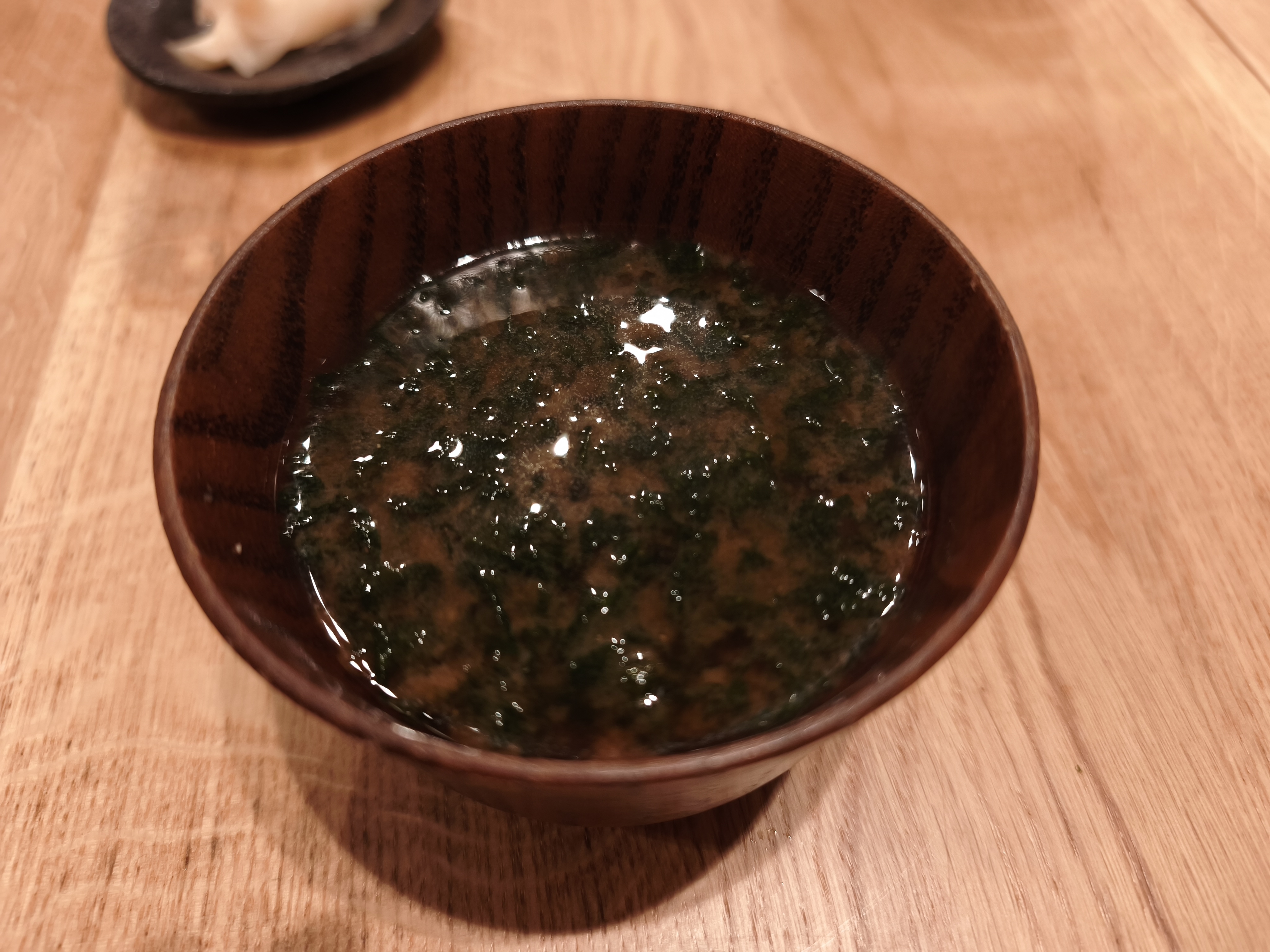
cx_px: 635
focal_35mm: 23
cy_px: 476
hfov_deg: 73.9
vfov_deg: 58.9
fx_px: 844
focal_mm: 6.45
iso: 320
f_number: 1.62
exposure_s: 1/50
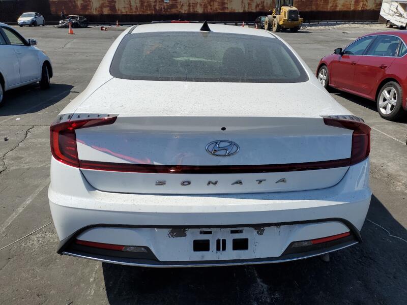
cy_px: 152
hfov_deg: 67.3
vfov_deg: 53.1
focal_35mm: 26
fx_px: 306
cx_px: 204
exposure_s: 1/5000
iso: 50
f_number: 1.5
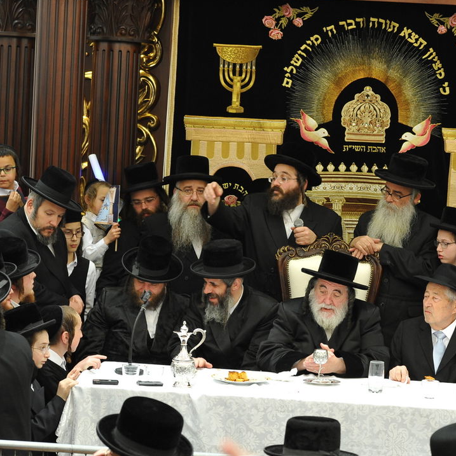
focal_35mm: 116
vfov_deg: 15.0
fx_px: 1729
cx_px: 322
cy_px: 273
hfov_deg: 15.0
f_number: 3.5
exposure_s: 1/125
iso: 1250
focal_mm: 70
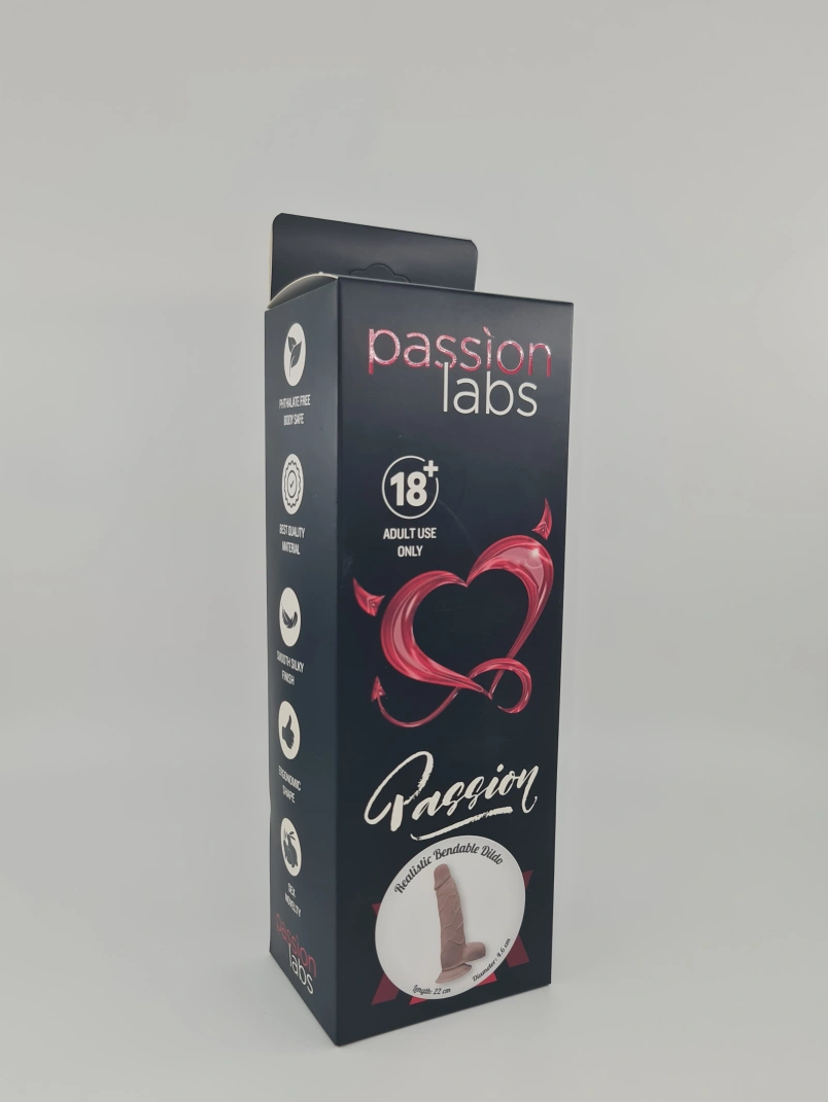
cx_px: 440
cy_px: 596
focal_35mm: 28
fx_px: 892
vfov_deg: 63.3
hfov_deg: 49.7
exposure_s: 1/250
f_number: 1.8
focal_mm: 7
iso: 50
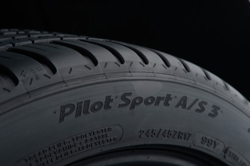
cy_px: 83
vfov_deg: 19.4
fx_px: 486
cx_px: 125
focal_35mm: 70
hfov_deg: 28.9
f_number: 13
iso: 100
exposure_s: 1/160
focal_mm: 70
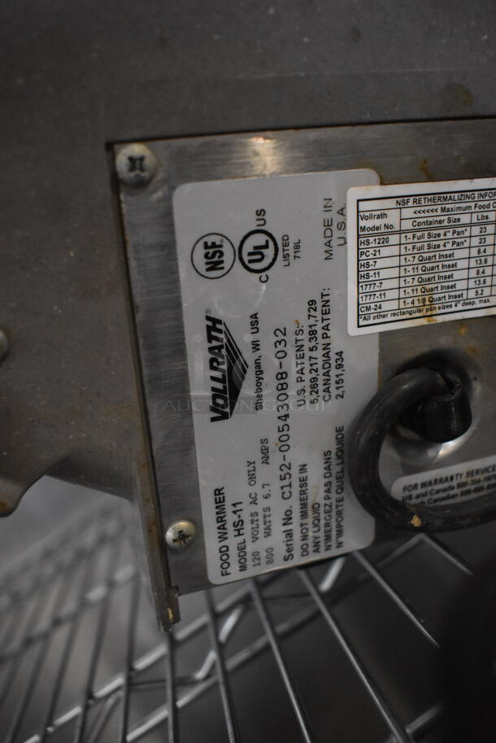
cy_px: 372
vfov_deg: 57.2
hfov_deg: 40.0
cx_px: 248
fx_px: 681
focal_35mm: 33
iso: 5000
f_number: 3.8
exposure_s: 1/125
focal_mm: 22
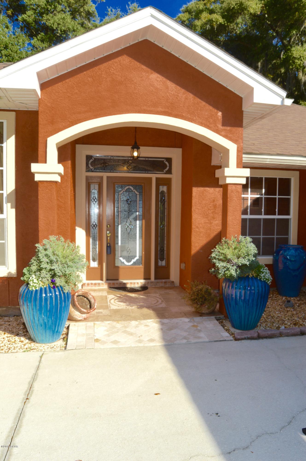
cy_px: 230
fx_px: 345
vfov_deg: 67.4
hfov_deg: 47.8
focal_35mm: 27
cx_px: 153
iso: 100
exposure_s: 1/200
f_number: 9
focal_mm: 18
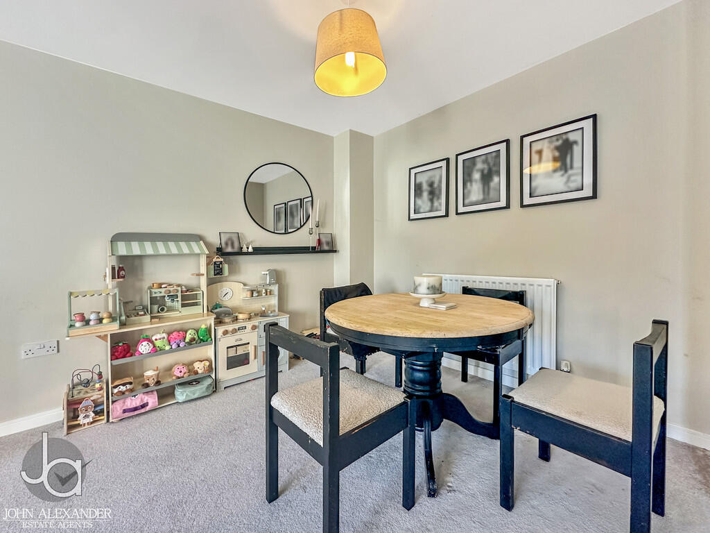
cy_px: 266
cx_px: 355
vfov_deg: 85.7
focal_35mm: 14
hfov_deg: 102.1
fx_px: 287
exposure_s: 1/100
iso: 250
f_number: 2.2
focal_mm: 2.22
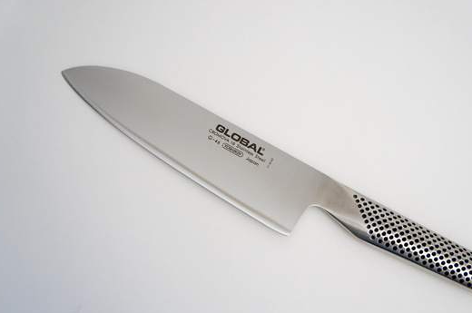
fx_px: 589
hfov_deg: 43.6
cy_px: 179
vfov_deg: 29.7
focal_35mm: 45
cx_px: 261
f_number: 4
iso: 500
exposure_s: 1/60
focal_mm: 26
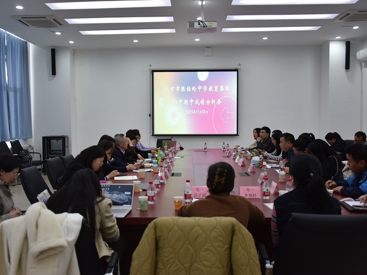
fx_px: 371
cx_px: 176
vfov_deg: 40.7
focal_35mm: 35
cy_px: 137
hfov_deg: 52.6
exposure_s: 1/250
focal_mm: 32
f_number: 3.8
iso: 1250
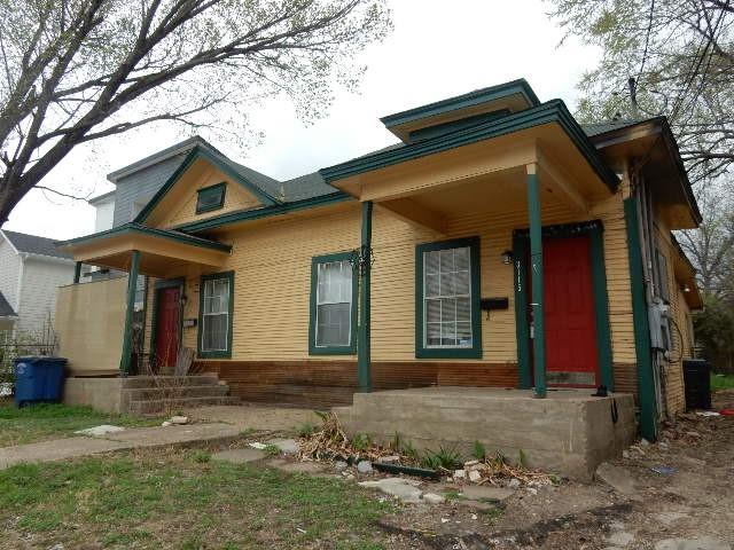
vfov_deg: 54.9
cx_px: 367
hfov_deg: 69.4
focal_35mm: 25
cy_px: 275
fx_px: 530
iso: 125
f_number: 3.7
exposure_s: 1/320
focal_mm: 4.5
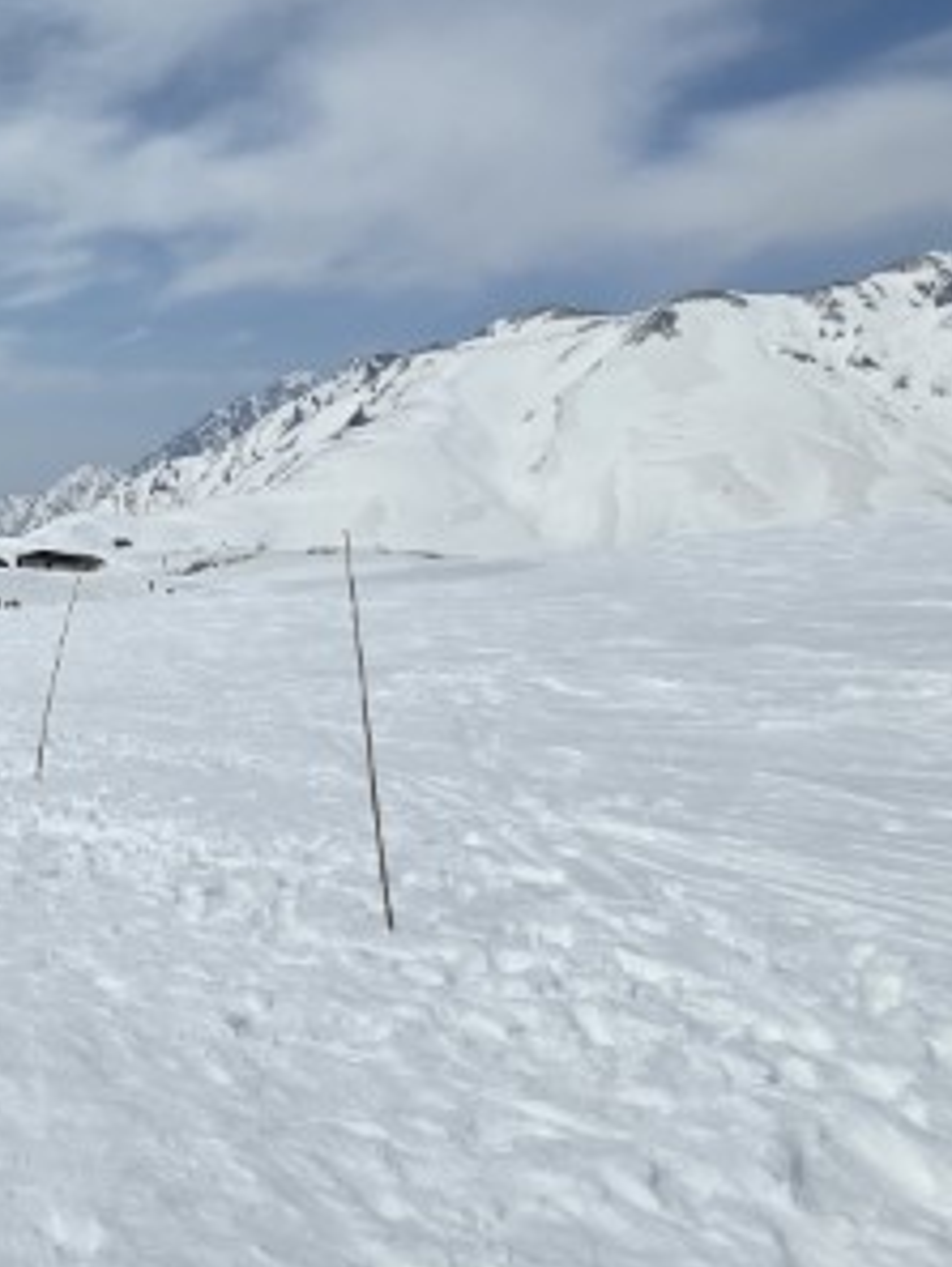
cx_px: -239
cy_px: 256
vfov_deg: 58.6
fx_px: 1026
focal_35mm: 28
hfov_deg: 36.1
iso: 50
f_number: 2.2
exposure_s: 1/7122
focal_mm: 2.2
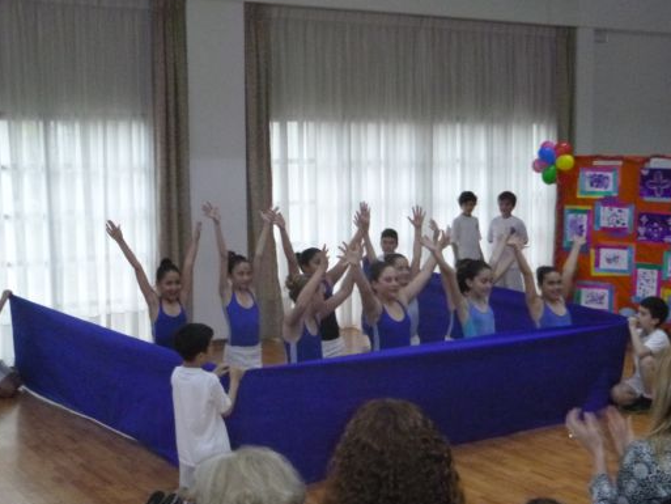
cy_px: 253
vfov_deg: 26.6
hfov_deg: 34.9
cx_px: 362
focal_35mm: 55
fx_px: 1066
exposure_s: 1/60
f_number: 4.8
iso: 800
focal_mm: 8.4
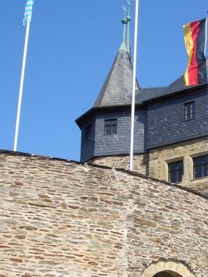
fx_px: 609
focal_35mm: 76
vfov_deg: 25.3
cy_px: 210
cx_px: 191
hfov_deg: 19.0
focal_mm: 5.8
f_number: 4.3
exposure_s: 1/400
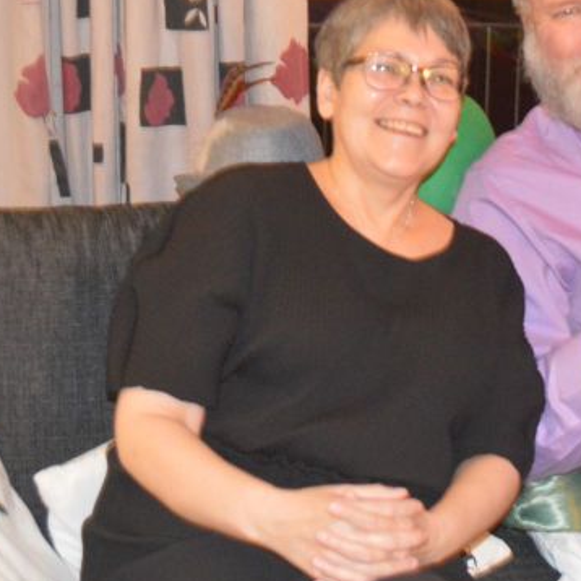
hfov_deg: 23.1
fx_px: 1405
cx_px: 445
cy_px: 256
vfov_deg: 23.3
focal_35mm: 74
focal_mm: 26
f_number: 4.2
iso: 3200
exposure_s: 1/15
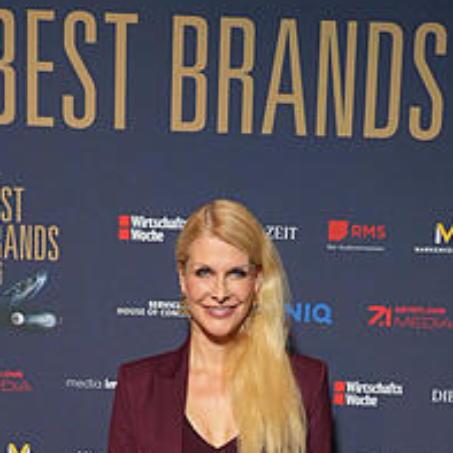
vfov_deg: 21.9
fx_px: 1036
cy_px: 608
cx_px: 201
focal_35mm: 70
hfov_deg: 24.6
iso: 800
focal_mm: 30
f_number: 5.6
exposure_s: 1/250
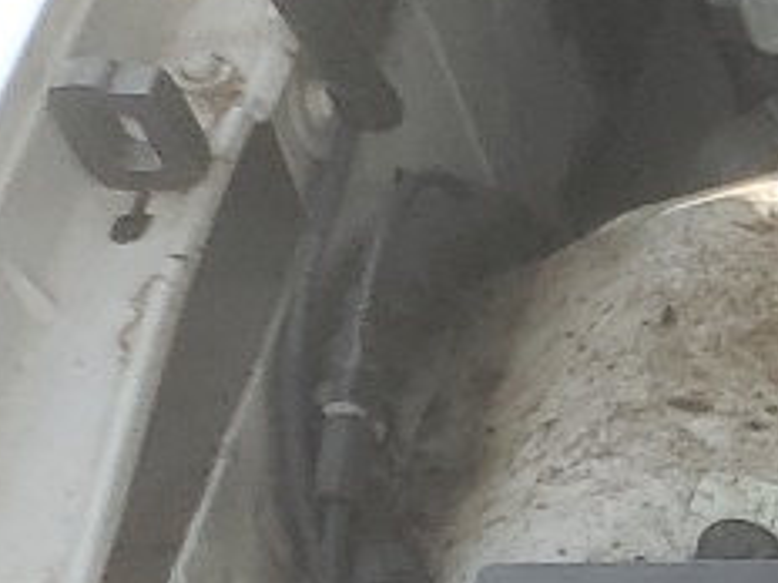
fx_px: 4023
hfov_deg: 8.8
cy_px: 1612
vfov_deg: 7.5
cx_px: 2414
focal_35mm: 179
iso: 50
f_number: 1.5
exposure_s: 1/833
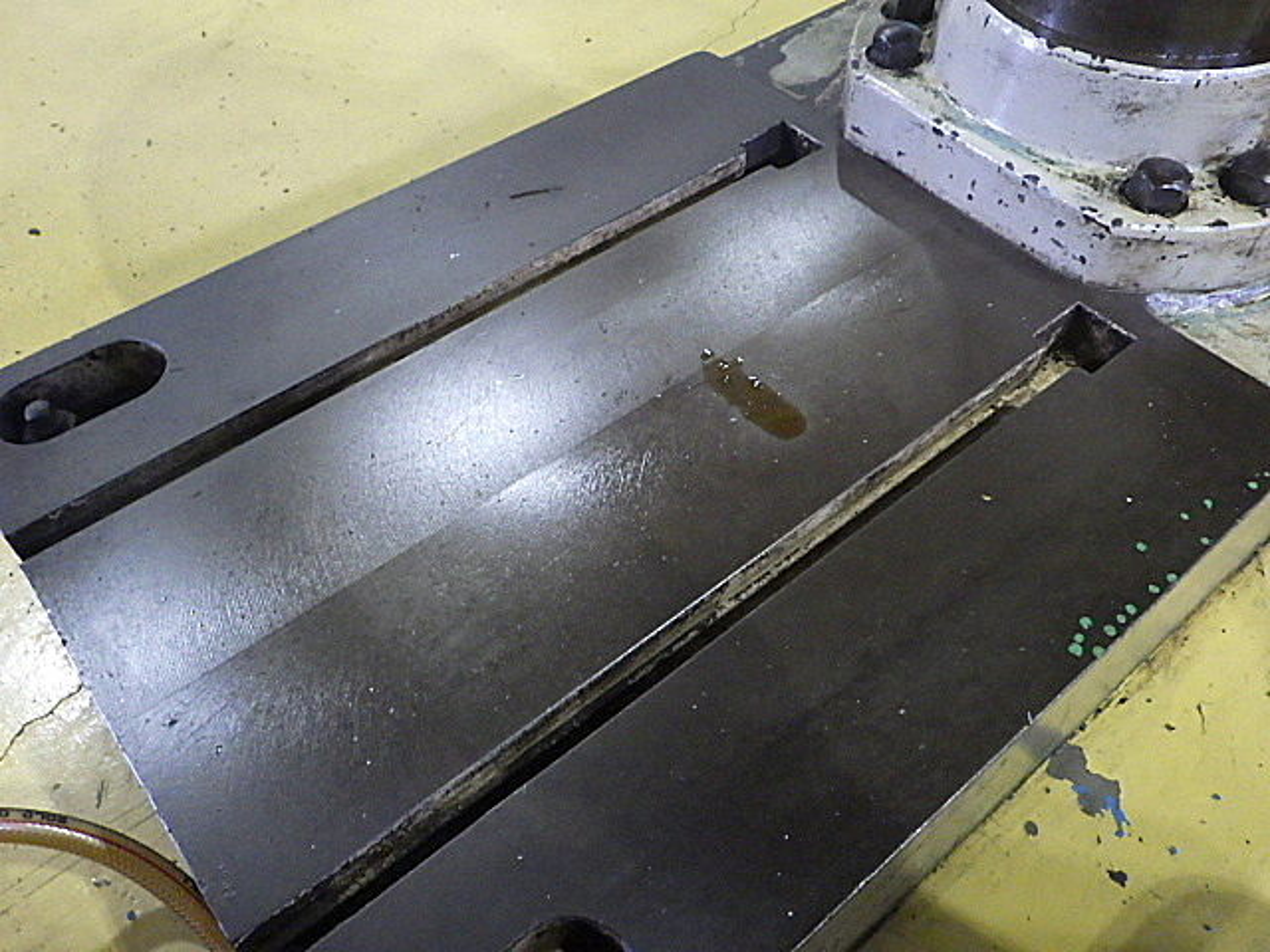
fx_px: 1027
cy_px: 476
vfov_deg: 49.7
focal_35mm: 28
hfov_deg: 63.4
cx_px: 635
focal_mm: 5
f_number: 3.5
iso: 1600
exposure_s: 1/40
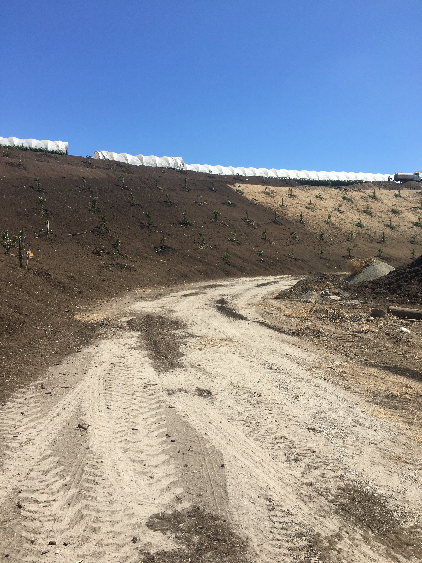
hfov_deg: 48.2
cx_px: 211
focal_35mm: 29
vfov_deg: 61.7
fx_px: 471
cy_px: 282
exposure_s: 1/1748
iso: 25
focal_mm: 4.15
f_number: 2.2
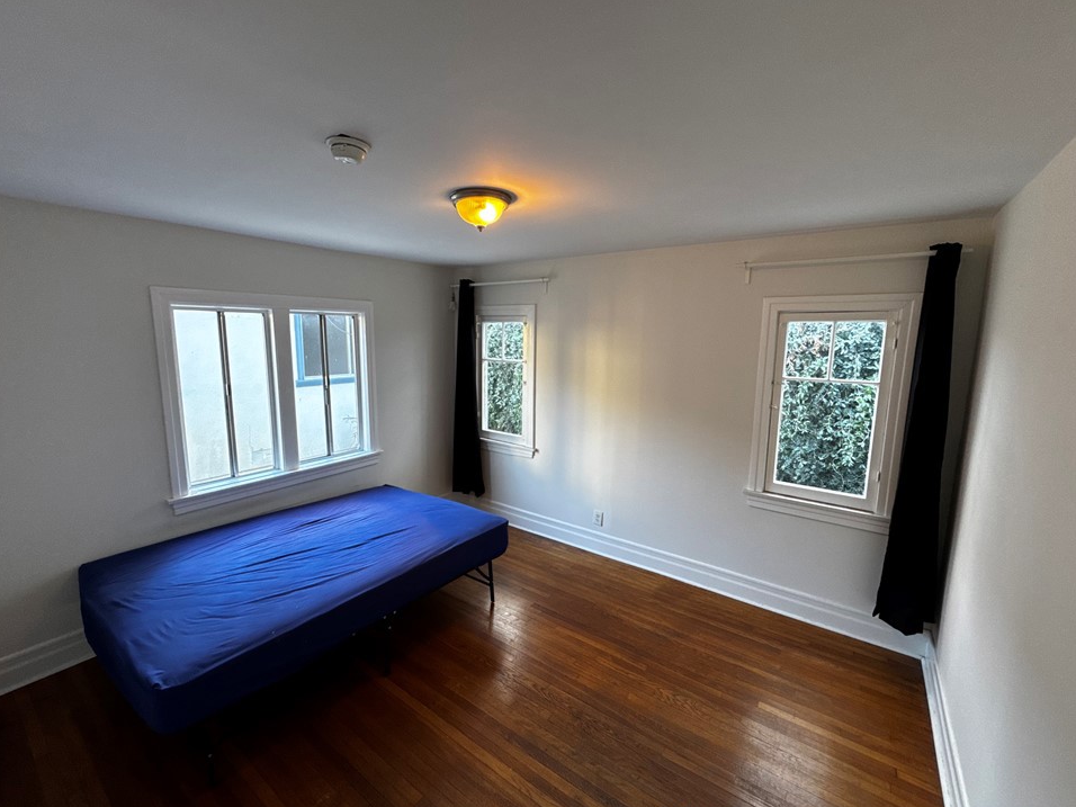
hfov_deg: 98.2
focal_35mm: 15
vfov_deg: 81.7
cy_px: 403
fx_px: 466
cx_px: 529
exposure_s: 1/60
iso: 160
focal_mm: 2.22
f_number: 2.2
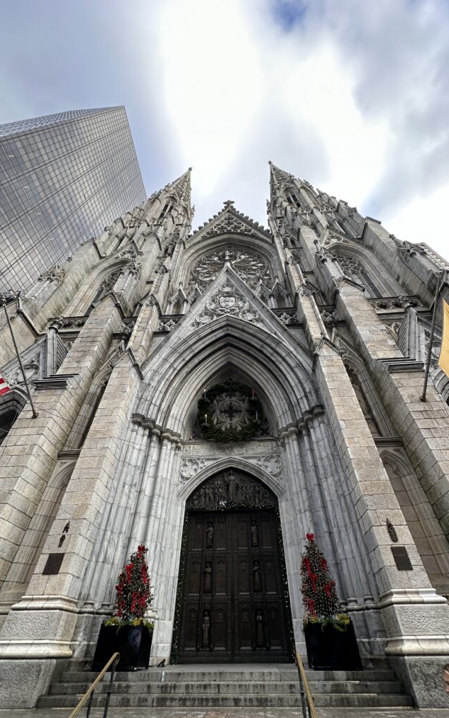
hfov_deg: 74.8
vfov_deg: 101.5
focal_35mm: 15
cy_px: 361
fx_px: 294
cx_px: 231
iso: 40
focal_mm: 2.22
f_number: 2.2
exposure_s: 1/99
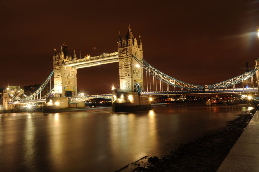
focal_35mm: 27
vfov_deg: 47.8
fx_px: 194
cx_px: 130
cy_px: 86
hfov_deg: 67.4
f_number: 22
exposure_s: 30
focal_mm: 18
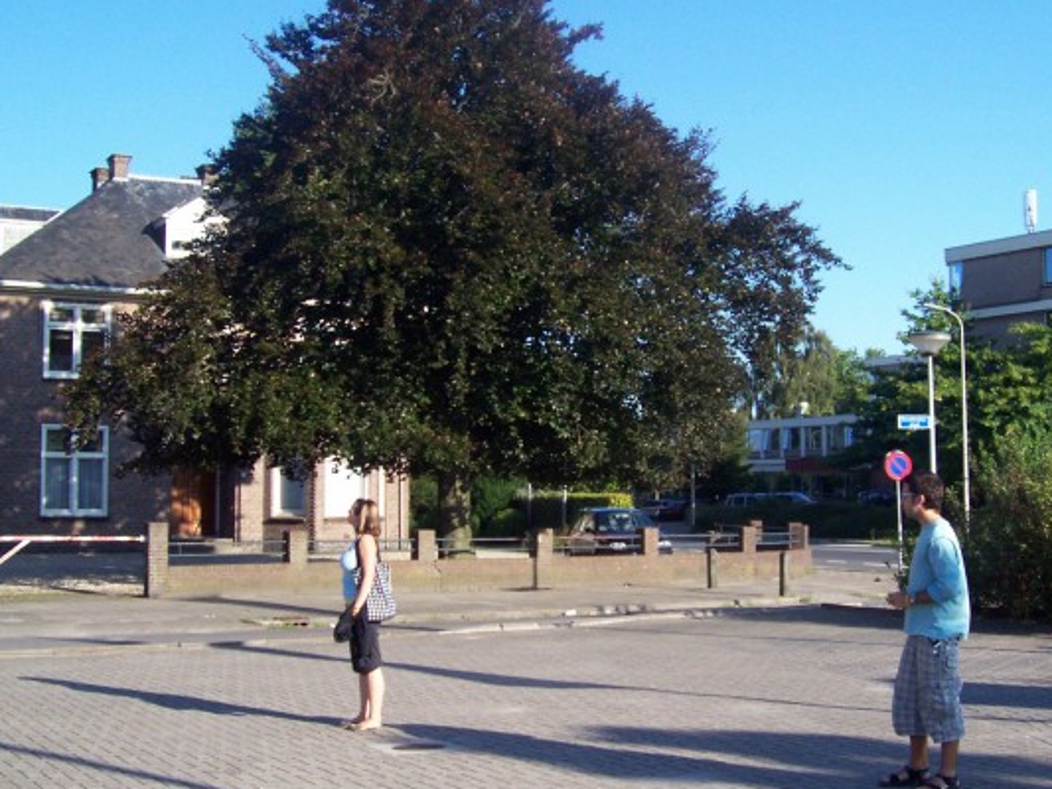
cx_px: 616
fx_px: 1550
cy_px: 410
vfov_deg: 28.6
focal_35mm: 51
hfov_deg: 37.4
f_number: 2.7
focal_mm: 5.6
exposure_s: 1/706
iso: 80
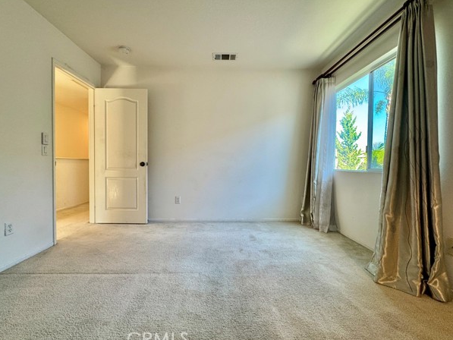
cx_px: 223
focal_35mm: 15
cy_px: 168
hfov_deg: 98.2
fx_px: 196
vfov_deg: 81.8
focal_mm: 2.22
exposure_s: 1/120
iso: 200
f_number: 2.2
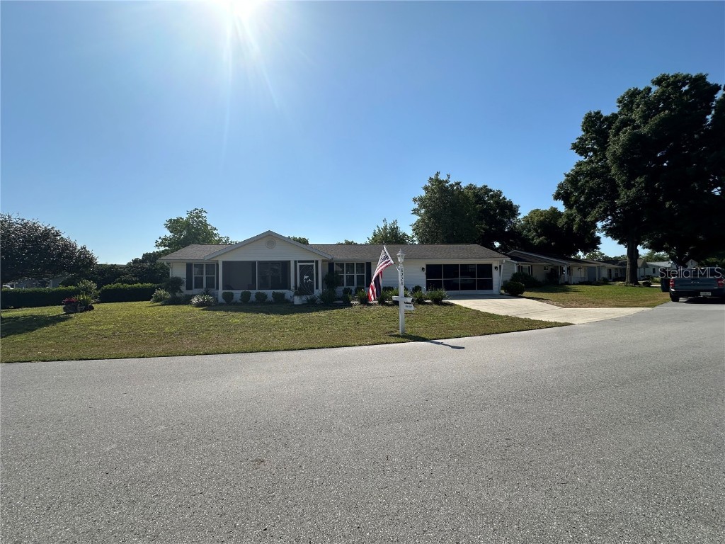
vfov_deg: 85.7
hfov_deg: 102.1
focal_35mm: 14
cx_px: 362
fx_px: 293
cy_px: 272
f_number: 2.2
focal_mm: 2.22
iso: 50
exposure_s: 1/3205
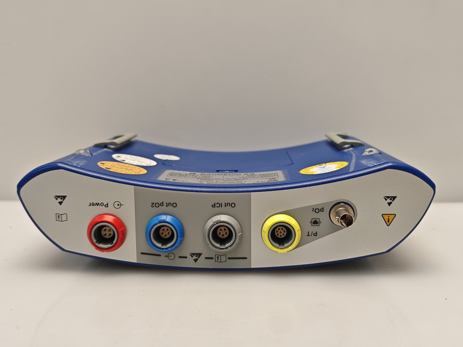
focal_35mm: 35
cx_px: 226
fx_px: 468
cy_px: 177
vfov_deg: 40.7
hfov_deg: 52.6
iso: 160
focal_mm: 6.83
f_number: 2
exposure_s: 1/100
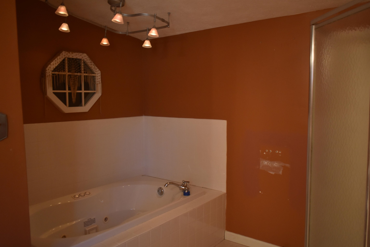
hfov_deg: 63.6
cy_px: 122
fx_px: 298
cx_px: 197
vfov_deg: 45.0
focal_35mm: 29
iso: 1100
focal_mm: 18
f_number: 3.5
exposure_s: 1/30
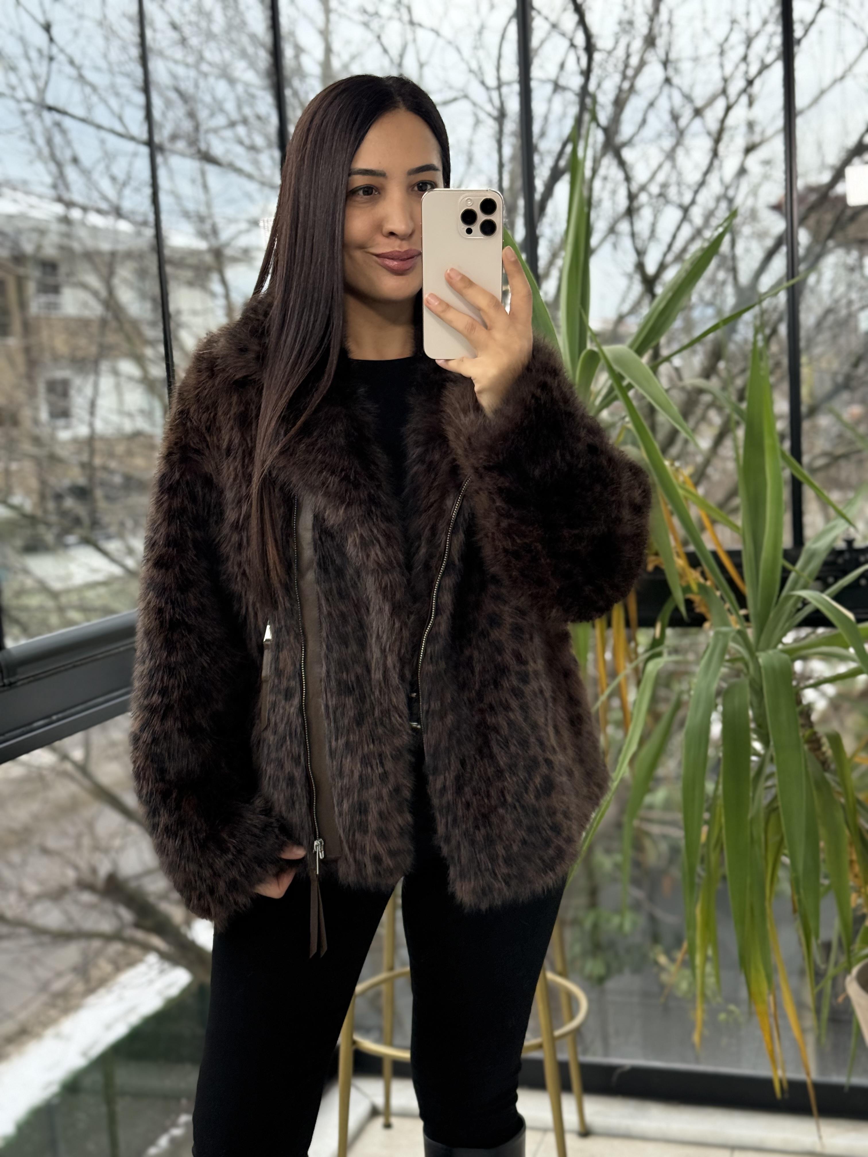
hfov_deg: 30.3
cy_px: 578
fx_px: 1605
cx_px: 434
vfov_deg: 39.7
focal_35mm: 48
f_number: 1.78
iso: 160
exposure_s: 1/212
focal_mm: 6.76
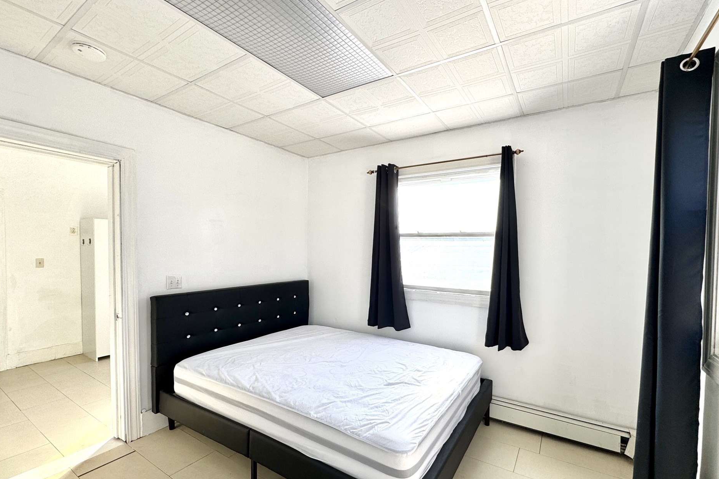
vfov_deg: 73.6
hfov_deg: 96.6
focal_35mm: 16
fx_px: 320
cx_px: 378
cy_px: 258
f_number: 2.2
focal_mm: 2.22
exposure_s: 1/170
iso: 40
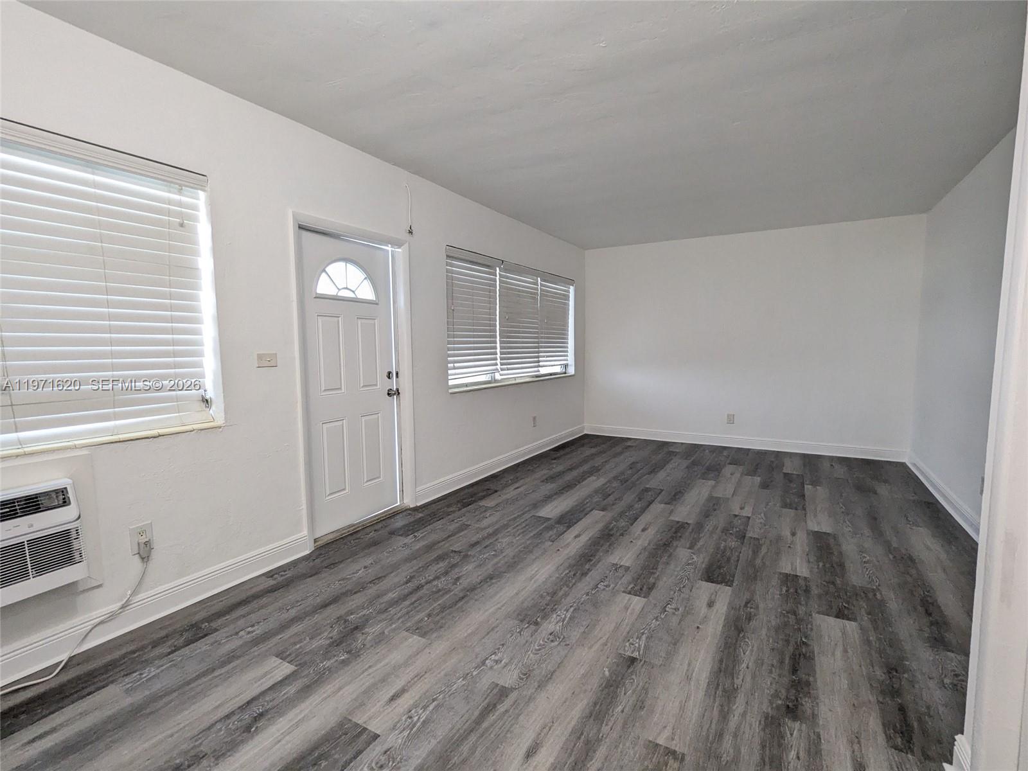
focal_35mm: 16
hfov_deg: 94.5
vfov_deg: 78.1
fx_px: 475
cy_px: 386
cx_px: 514
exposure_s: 1/60
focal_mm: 2.35
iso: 271
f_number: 2.2
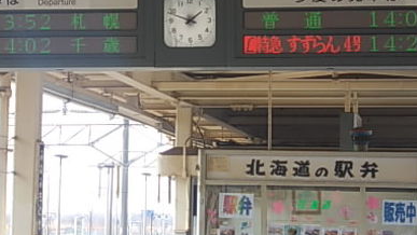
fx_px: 1659
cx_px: 211
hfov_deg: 14.3
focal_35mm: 150
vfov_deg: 8.1
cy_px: 17
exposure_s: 1/100
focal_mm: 11.6
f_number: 4.8
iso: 80
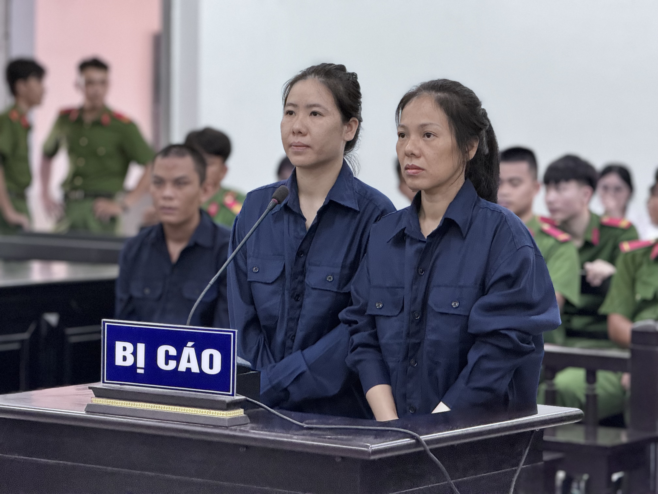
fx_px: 2281
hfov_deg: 16.4
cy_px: 247
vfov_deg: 12.3
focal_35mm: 120
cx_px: 329
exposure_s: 1/60
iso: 500
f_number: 2.8
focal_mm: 15.66
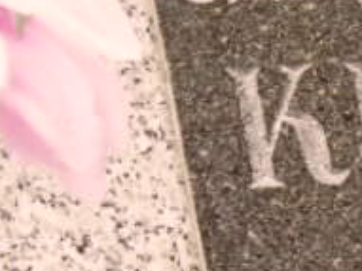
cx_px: 925
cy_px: 434
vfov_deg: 6.8
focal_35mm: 215
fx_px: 2247
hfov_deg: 8.3
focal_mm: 6.5
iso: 80
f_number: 3.6
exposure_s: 1/180
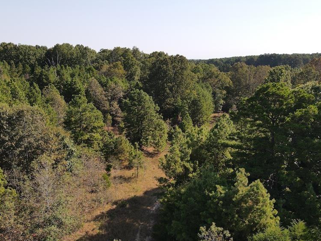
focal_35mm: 32
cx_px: 142
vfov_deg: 44.1
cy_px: 139
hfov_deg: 56.7
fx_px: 297
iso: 100
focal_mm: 4.5
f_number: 2.8
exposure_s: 1/30
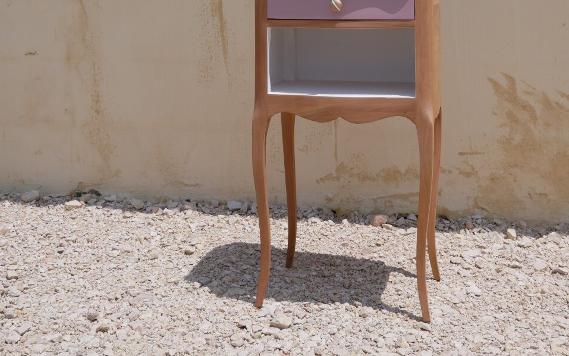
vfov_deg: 21.8
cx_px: 284
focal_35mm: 57
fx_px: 884
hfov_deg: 35.7
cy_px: -15
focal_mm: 20
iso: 200
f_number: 6.3
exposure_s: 1/1600
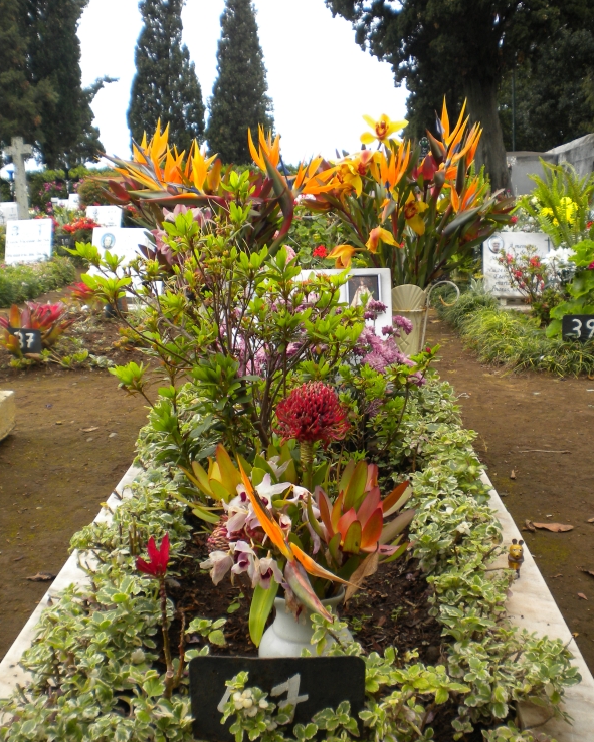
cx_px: 296
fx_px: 813
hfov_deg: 40.1
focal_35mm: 37
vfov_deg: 49.1
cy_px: 393
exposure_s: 1/145
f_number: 4.6
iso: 80
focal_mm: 6.3
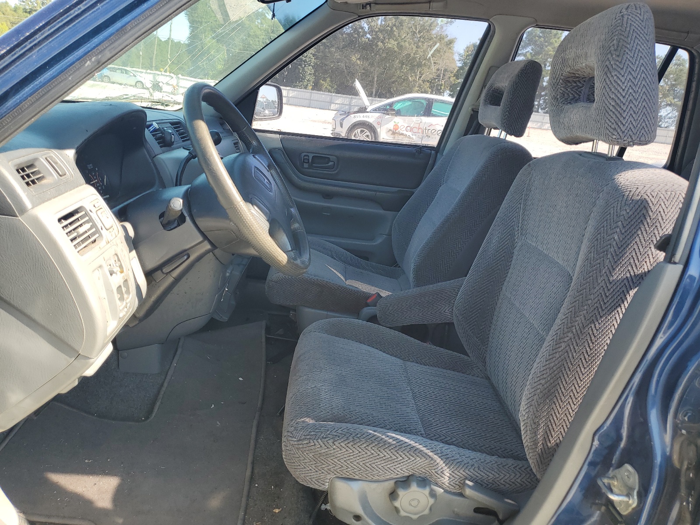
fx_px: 526
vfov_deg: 53.1
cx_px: 350
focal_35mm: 26
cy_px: 262
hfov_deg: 67.3
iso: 50
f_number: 1.5
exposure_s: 1/476
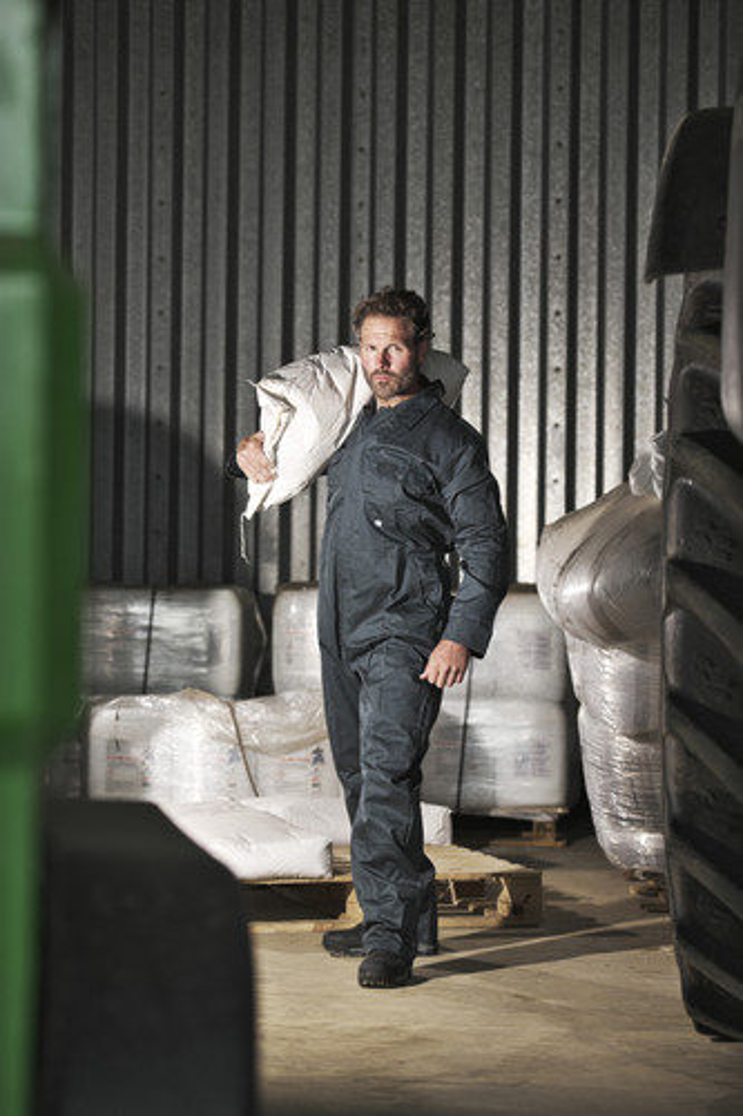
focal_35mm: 98
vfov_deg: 20.8
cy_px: 558
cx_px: 372
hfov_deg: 14.0
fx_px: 3036
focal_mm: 98
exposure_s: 1/500
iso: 160
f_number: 3.5
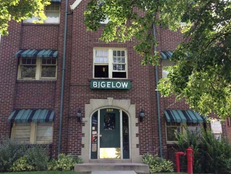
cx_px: 109
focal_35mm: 41
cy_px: 74
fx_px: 274
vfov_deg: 35.1
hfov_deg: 45.8
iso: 50
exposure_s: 1/258
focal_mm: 4.13
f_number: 2.4
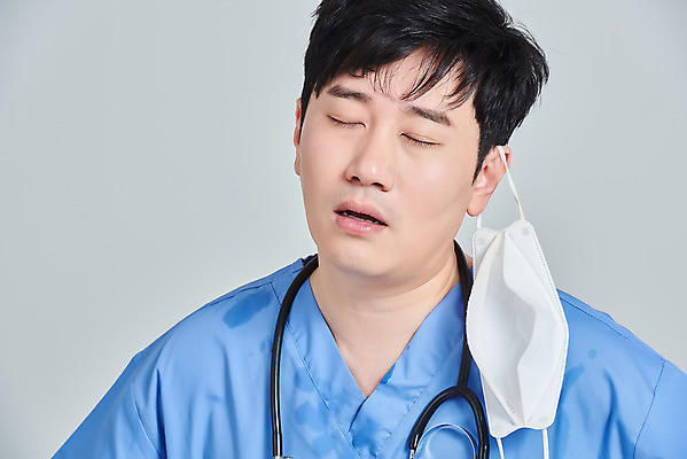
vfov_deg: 6.9
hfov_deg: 10.3
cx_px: 344
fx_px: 3818
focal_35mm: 200
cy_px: 230
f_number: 14
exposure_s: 1/125
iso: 100
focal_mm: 200
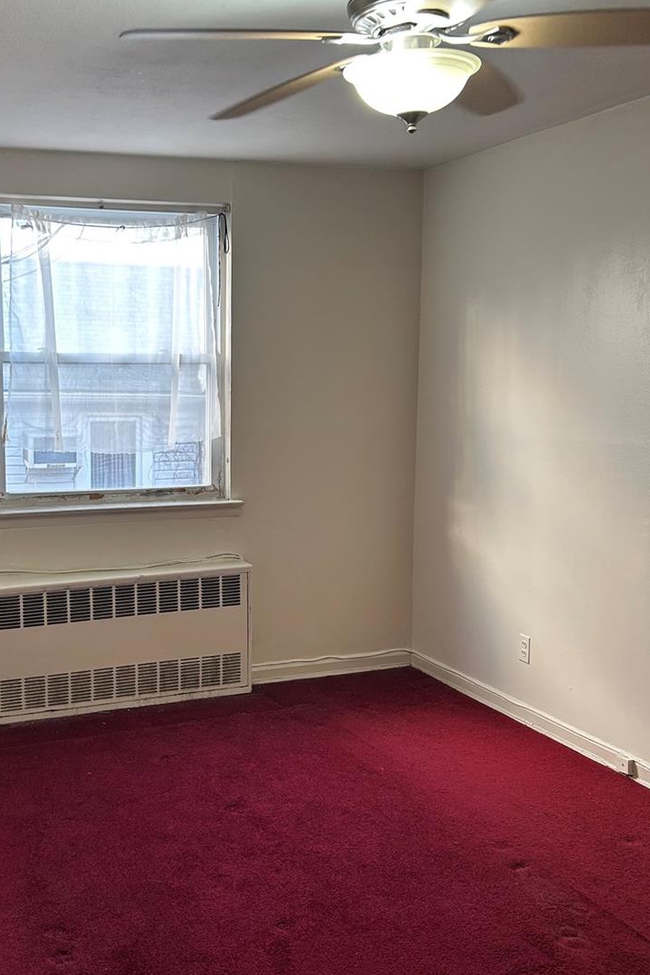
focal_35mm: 39
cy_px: 494
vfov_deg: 49.6
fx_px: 1056
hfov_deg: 33.9
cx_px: 216
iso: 100
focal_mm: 5.7
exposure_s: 1/60
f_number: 1.5
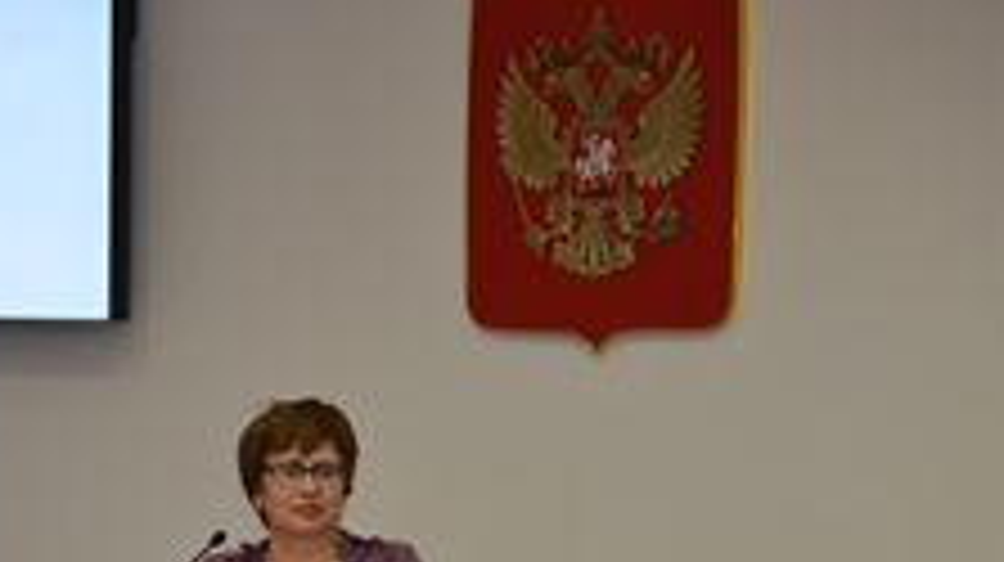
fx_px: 6304
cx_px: 320
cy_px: 589
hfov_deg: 9.1
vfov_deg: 5.1
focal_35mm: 237
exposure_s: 1/60
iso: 280
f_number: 4
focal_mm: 120
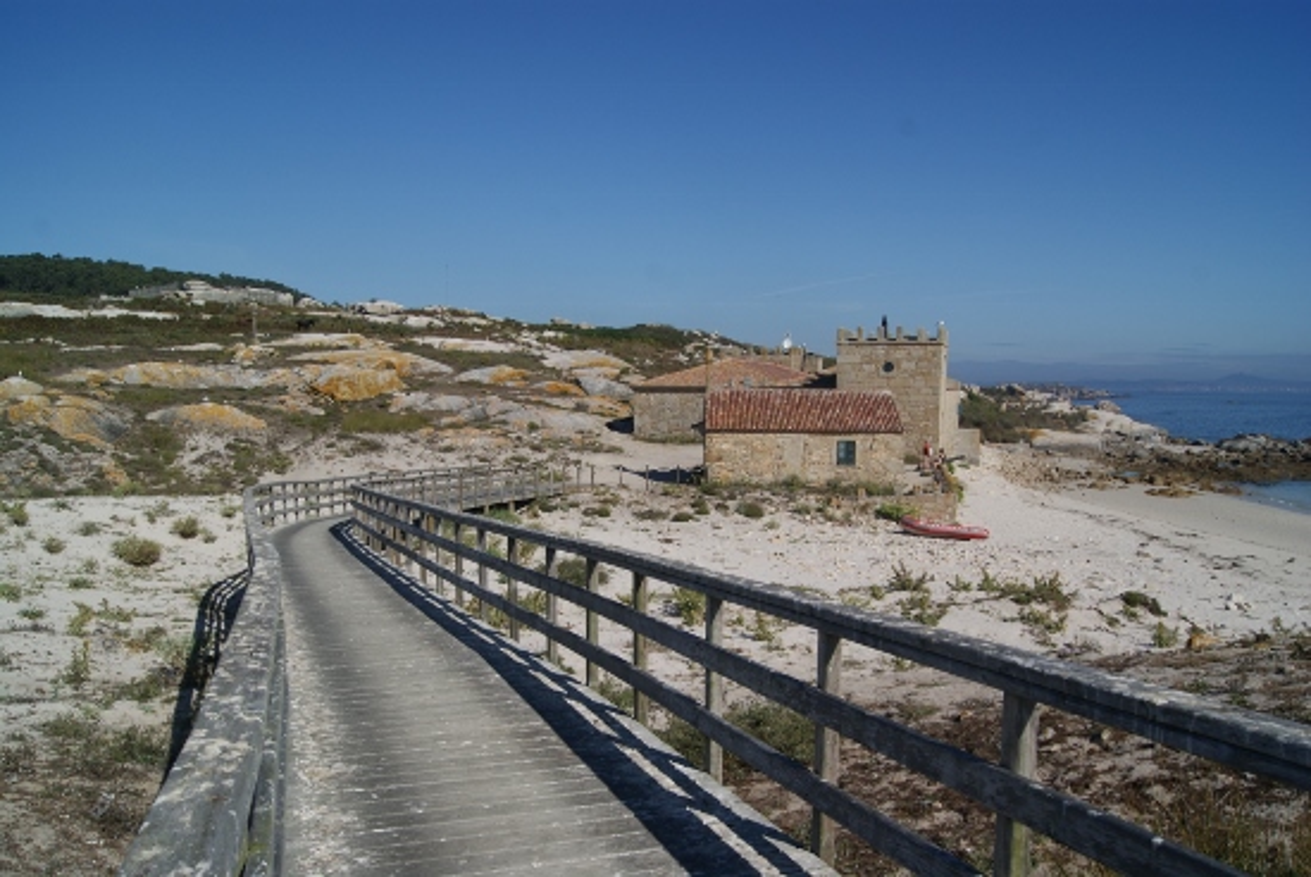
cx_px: 656
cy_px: 438
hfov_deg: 61.9
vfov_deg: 43.7
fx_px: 1094
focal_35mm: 30
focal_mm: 20
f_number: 10
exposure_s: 1/400
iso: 100
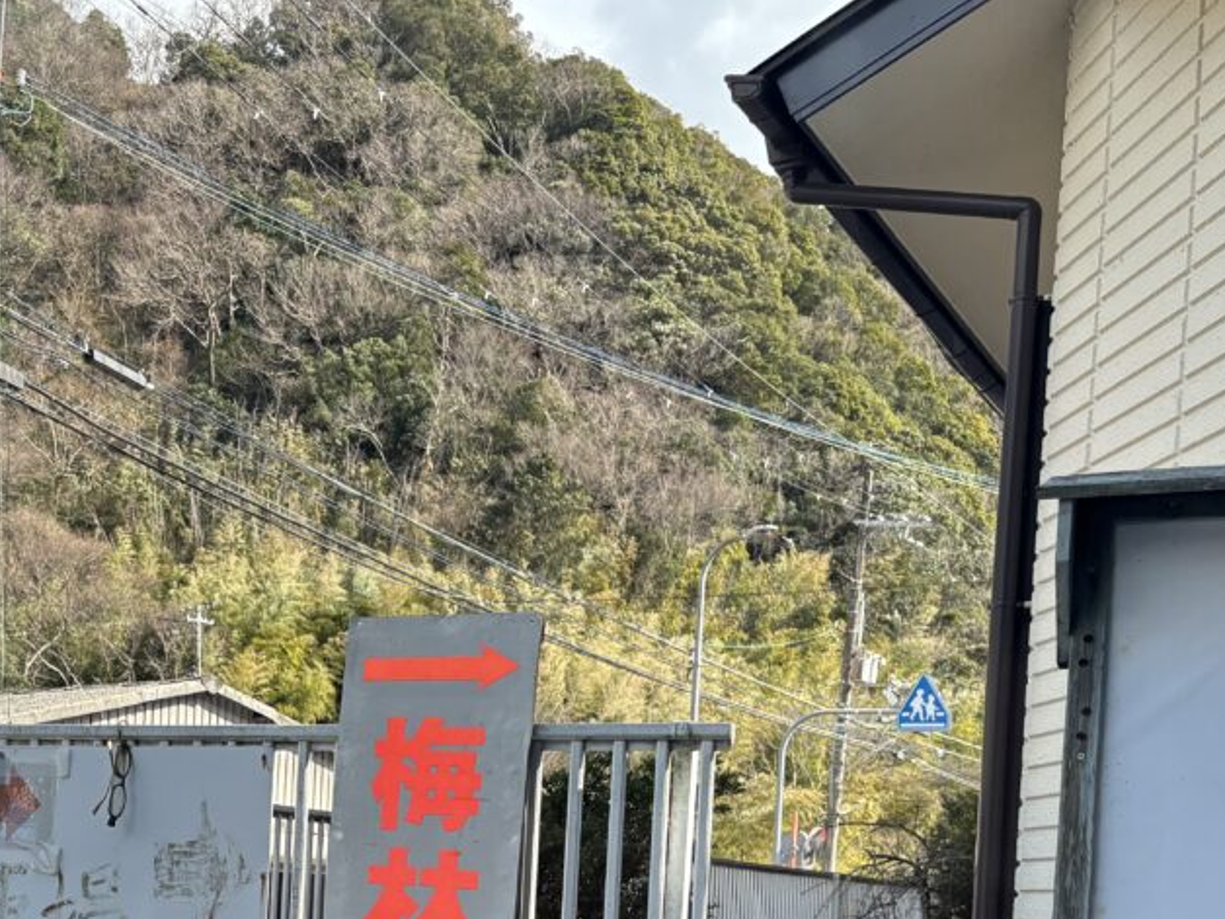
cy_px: 905
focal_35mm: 53
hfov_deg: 34.8
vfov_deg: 26.2
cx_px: 205
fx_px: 1876
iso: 50
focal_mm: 5.96
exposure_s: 1/622
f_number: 1.6
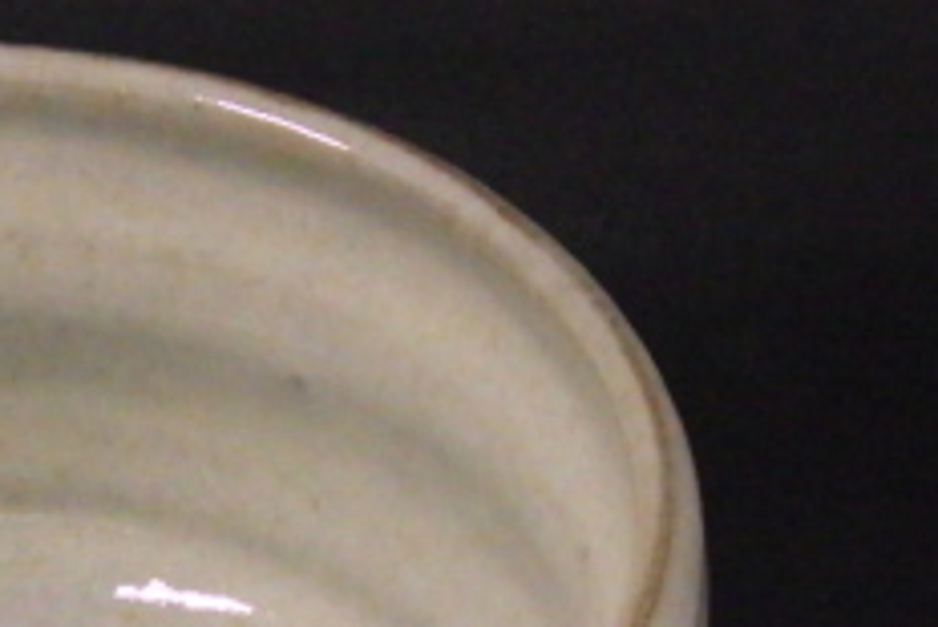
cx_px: -178
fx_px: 8603
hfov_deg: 6.2
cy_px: 720
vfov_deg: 4.2
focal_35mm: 330
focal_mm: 20.6
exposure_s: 1/60
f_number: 5.2
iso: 400
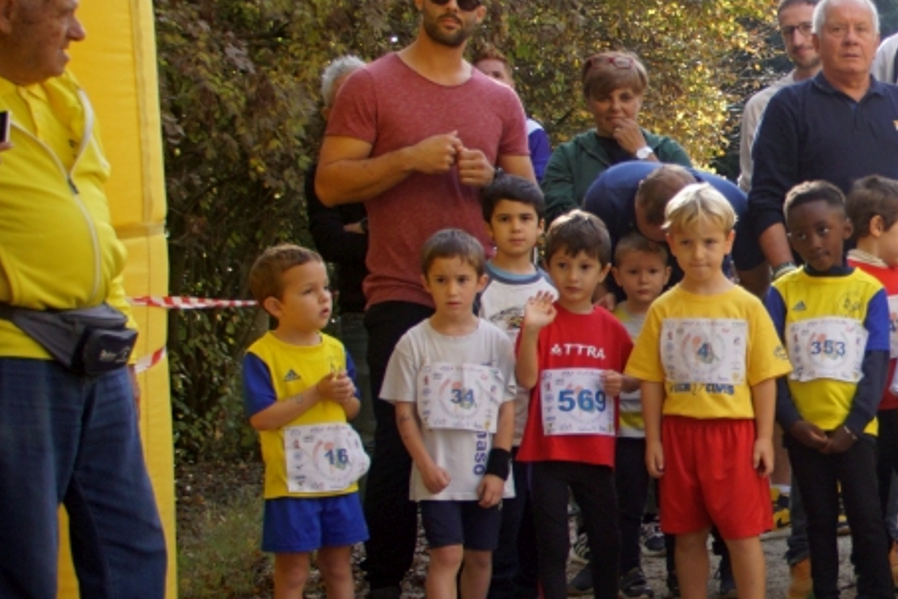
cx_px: 1129
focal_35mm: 111
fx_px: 2770
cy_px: 336
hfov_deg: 17.4
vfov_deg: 12.3
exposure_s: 1/320
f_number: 4
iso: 320
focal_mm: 28
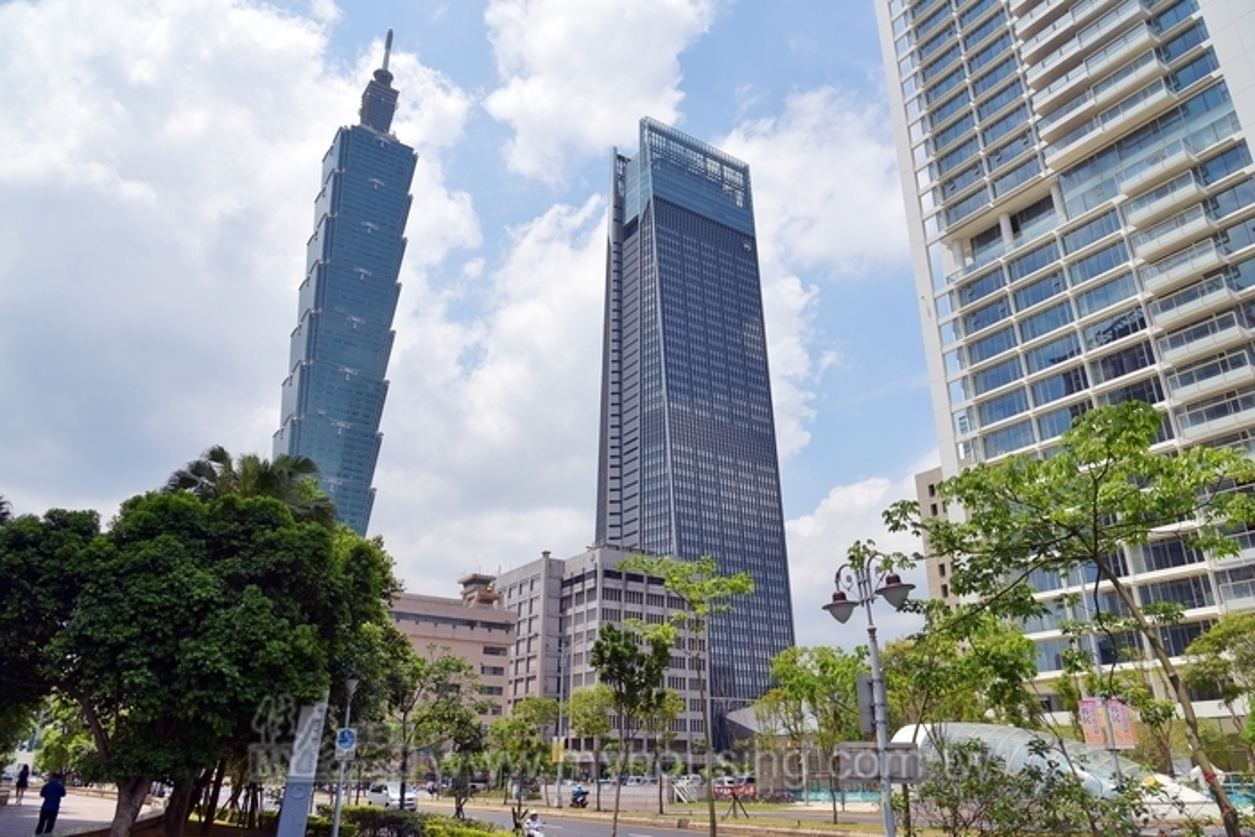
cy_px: 418
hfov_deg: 73.7
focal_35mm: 24
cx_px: 628
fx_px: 837
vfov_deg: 53.2
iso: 100
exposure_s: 1/500
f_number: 8
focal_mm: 24
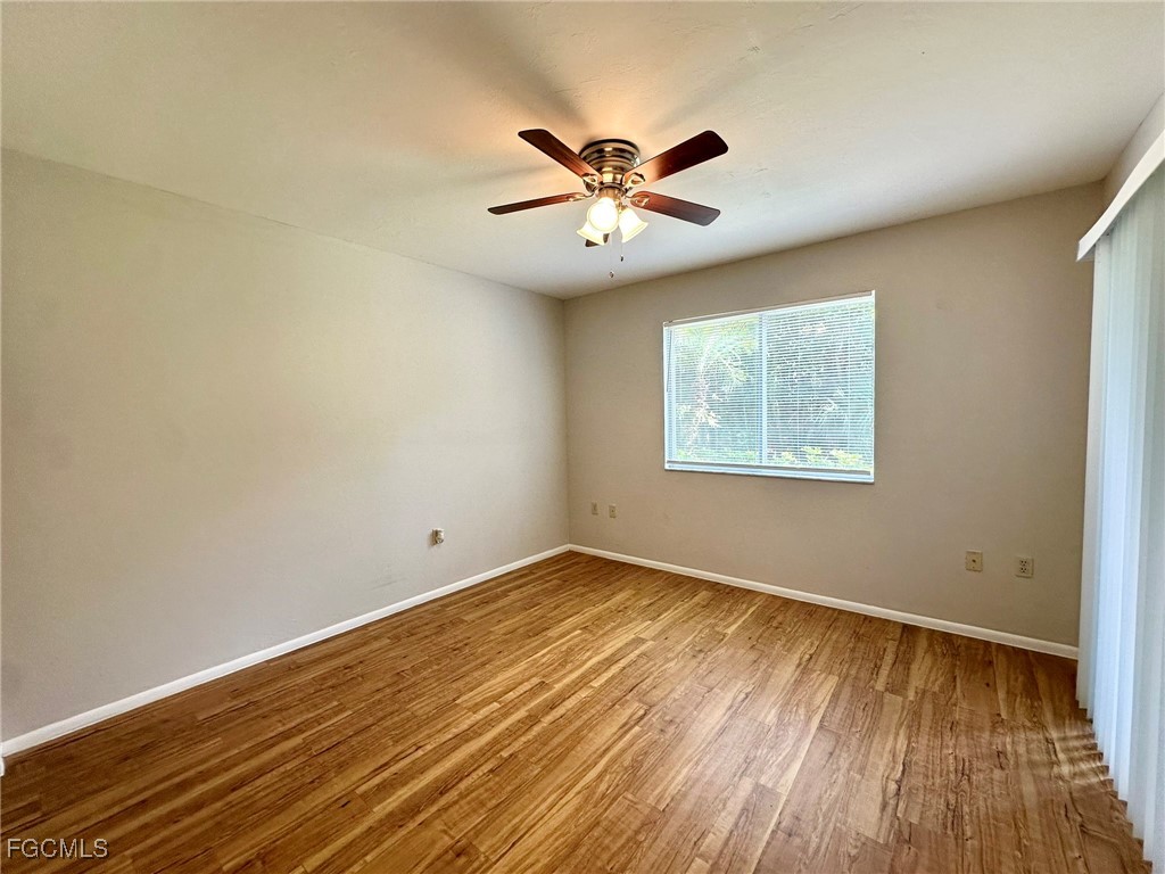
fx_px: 471
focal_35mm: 14
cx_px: 582
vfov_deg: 85.7
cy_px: 437
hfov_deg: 102.1
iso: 125
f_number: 2.2
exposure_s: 1/120
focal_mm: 2.22
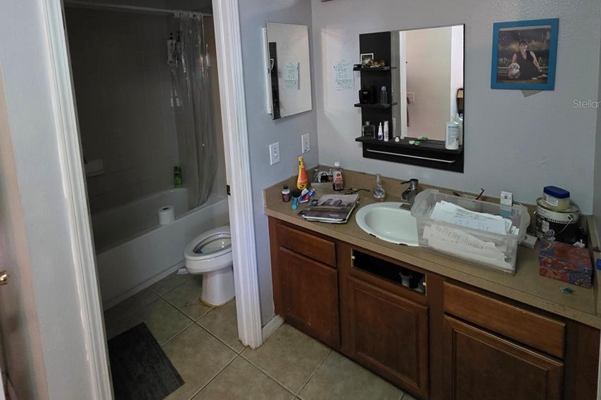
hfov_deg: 86.9
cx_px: 306
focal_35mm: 19
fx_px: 317
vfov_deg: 61.2
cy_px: 103
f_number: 1.9
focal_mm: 2.2
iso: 800
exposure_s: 1/40
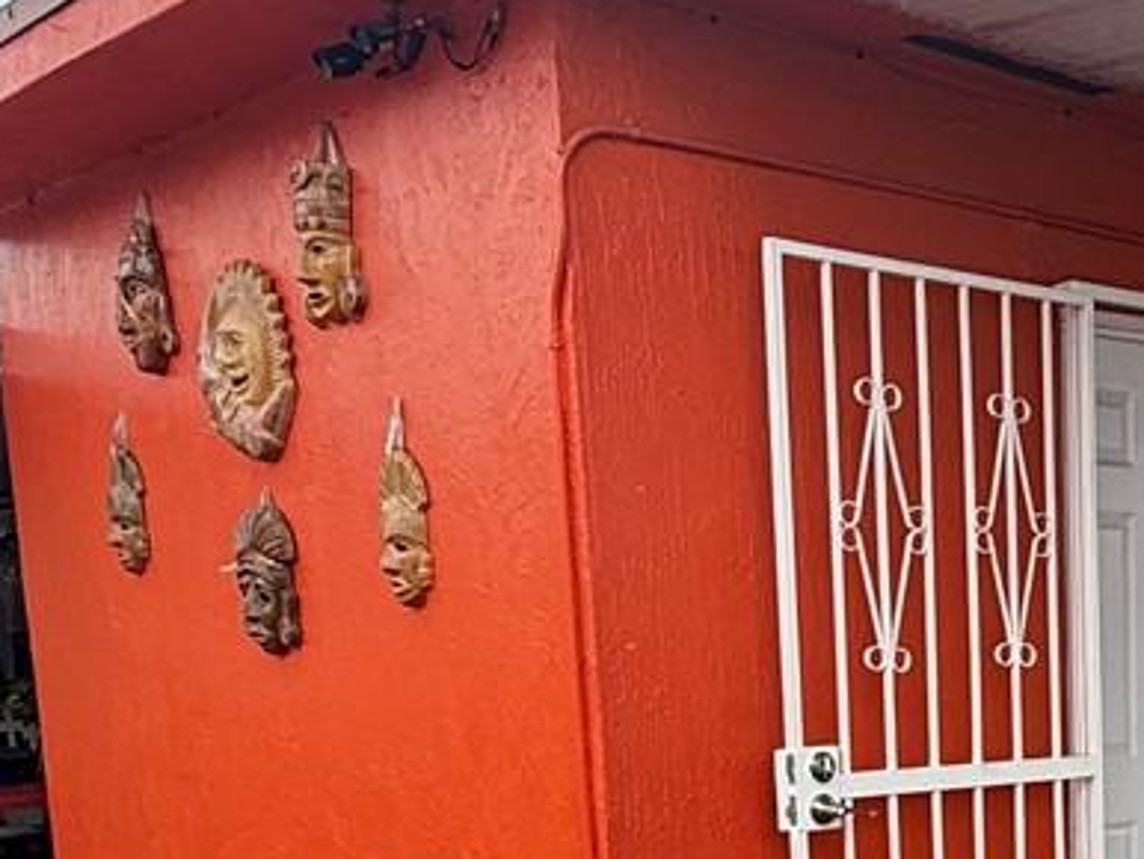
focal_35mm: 58
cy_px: 960
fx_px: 1918
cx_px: 1304
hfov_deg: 29.4
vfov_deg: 23.6
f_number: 2.2
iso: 64
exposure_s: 1/326
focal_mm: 2.22
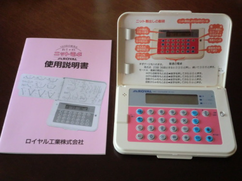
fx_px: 329
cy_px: 90
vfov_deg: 30.9
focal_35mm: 47
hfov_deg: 40.4
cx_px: 121
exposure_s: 1/60
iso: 500
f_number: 3.4
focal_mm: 8.46
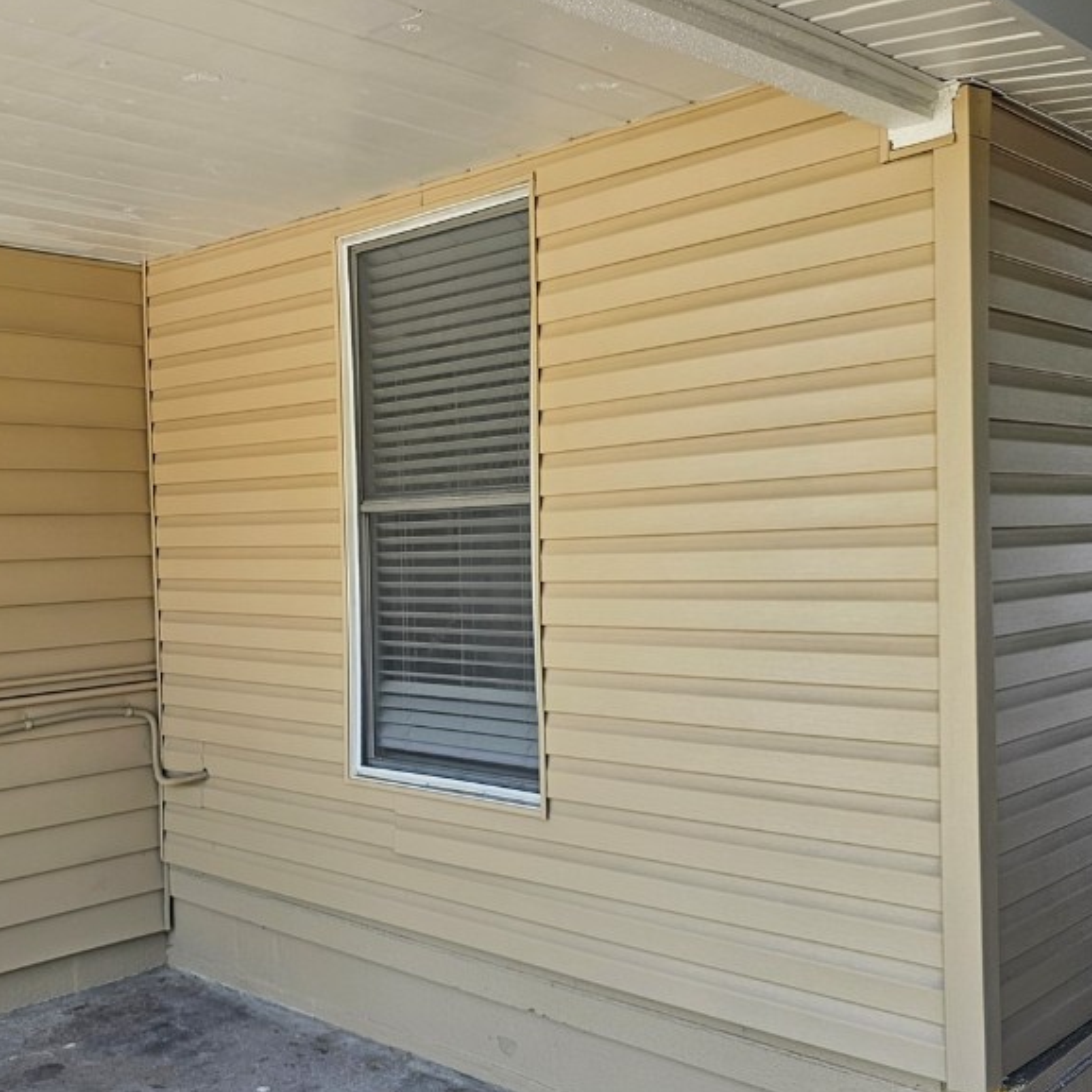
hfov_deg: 45.8
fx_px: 1285
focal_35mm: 36
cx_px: 433
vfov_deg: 46.0
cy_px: 552
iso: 25
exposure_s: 1/120
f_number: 1.7
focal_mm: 6.3
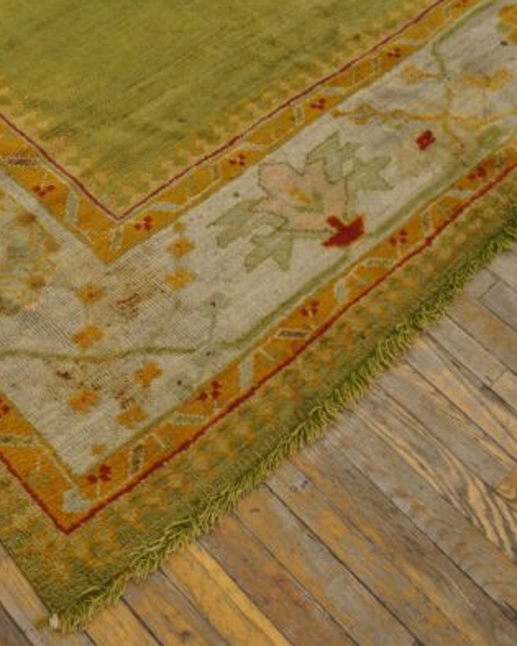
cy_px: 321
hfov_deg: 35.3
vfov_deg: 45.1
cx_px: 89
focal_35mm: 41
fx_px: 779
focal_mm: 19
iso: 640
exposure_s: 1/60
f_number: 4
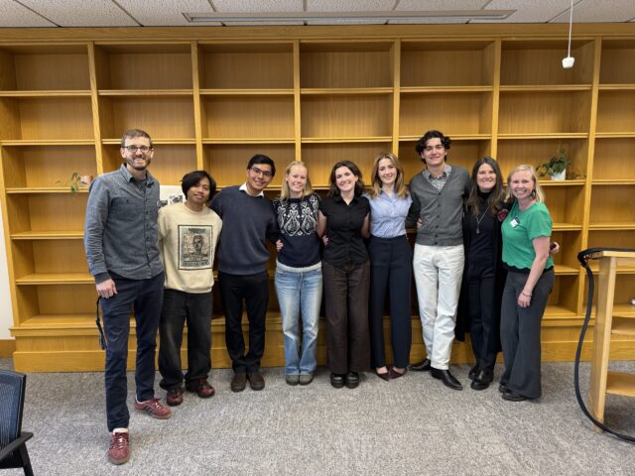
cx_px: 318
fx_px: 440
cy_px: 238
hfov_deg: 71.6
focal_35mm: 24
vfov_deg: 56.8
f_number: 1.78
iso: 160
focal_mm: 6.76
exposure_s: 1/60
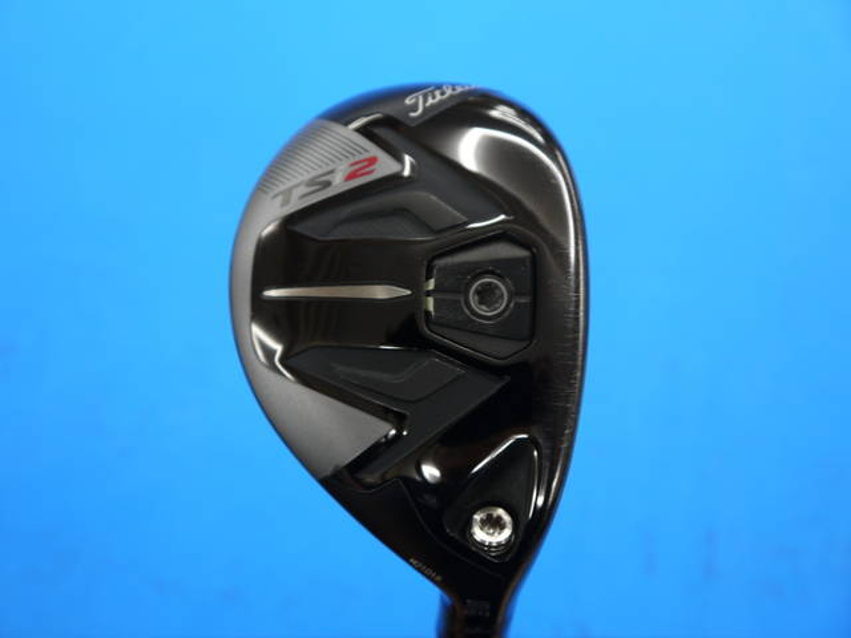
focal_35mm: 50
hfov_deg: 38.2
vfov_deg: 29.1
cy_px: 319
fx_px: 1229
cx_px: 426
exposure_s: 1/60
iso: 320
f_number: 4.6
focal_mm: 25
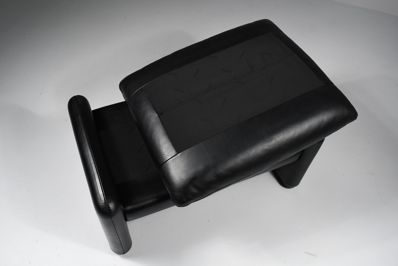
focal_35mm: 30
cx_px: 199
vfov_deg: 43.6
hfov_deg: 61.9
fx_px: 332
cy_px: 133
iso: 640
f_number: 9
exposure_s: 1/60
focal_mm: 20
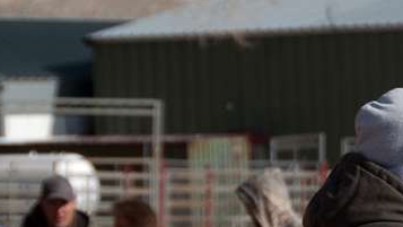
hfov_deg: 5.8
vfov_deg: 3.3
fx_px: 3955
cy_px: 205
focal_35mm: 370
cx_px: 445
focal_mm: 82
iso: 200
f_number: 5
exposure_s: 1/1600
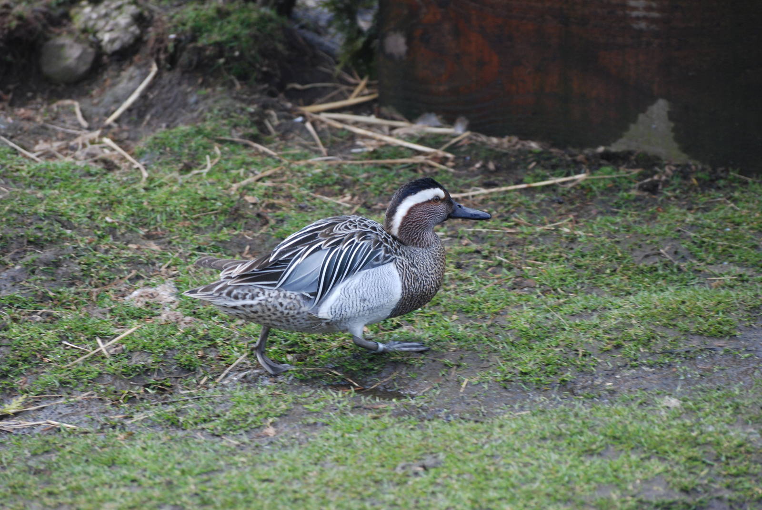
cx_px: 381
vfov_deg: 4.2
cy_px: 255
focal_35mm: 330
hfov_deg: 6.2
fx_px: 6993
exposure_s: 1/320
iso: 400
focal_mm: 220
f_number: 5.3
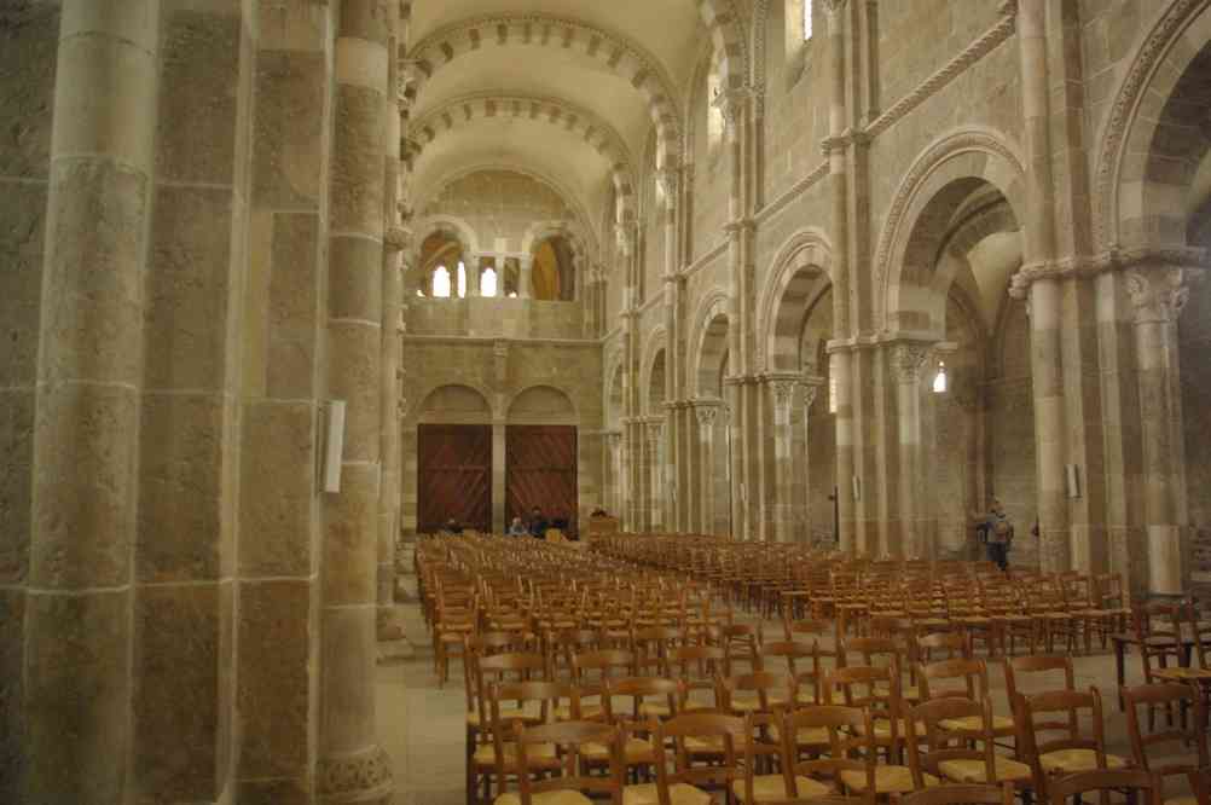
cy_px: 402
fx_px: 907
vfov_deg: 47.8
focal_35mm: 27
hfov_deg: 67.4
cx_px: 606
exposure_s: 1/8
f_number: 3.5
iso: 1600
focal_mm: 18
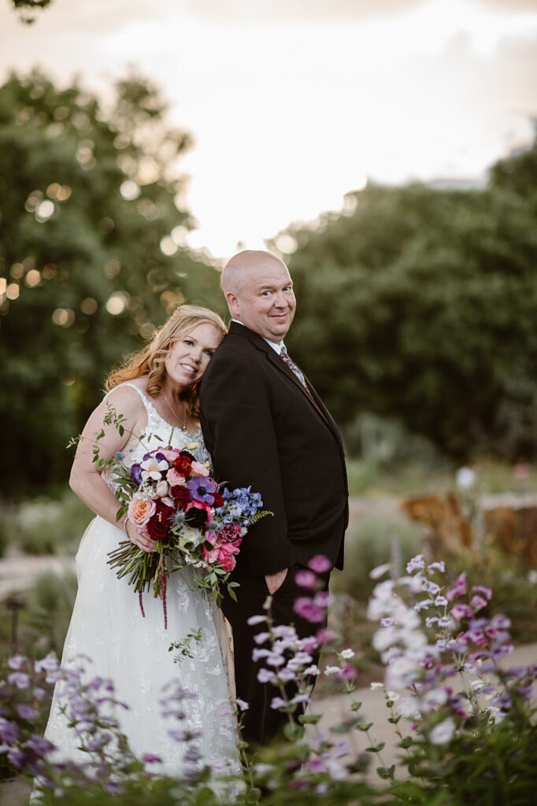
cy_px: 403
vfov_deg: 23.9
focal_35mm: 85
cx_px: 268
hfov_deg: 16.1
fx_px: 1903
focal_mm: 85
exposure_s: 1/320
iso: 200
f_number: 1.8
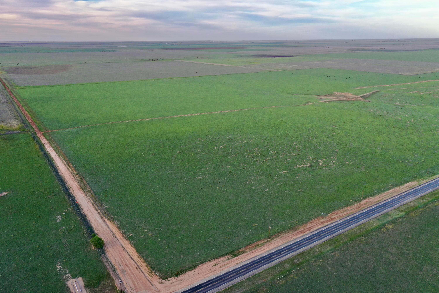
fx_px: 341
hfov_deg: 65.5
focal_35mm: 28
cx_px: 220
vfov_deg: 46.4
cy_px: 146
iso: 100
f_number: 6.3
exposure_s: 1/60
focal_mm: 10.26
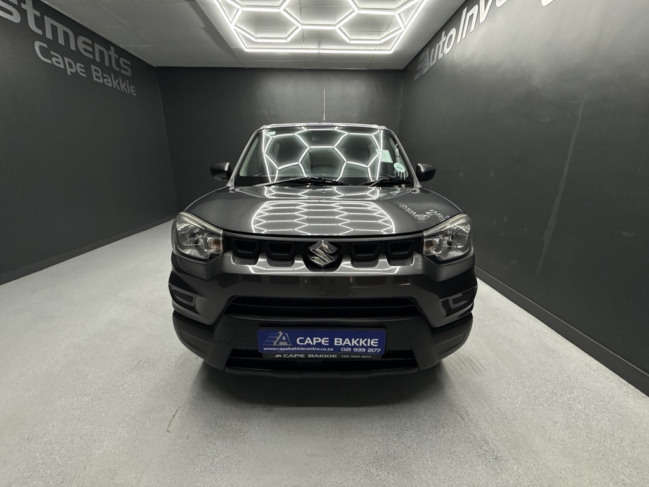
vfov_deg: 85.7
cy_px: 244
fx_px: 262
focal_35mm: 14
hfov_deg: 102.1
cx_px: 324
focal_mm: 2.22
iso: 125
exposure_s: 1/100
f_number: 2.2
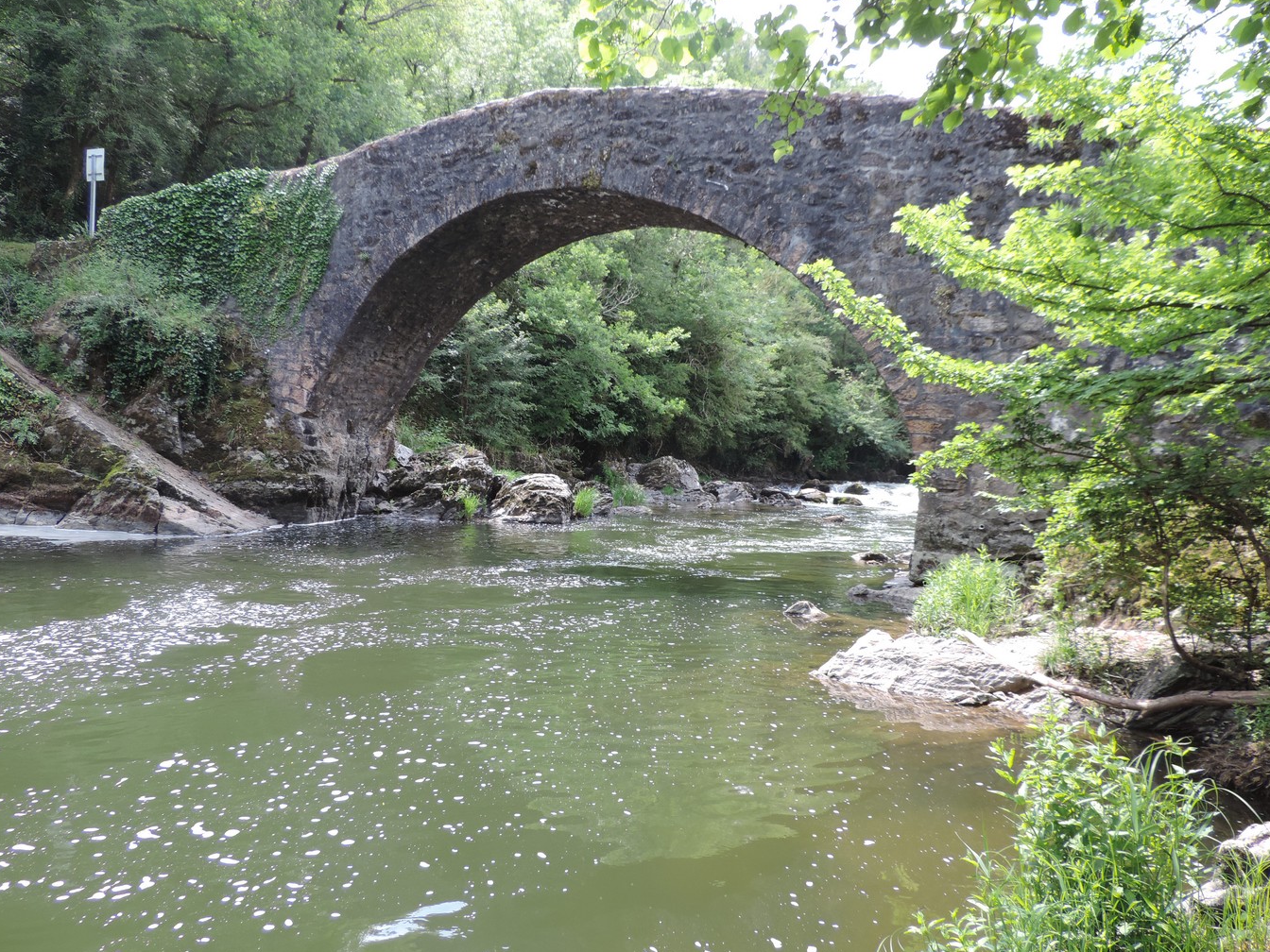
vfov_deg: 54.9
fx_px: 917
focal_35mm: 25
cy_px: 484
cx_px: 622
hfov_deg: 69.4
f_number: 3
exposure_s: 1/125
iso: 80
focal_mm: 4.3
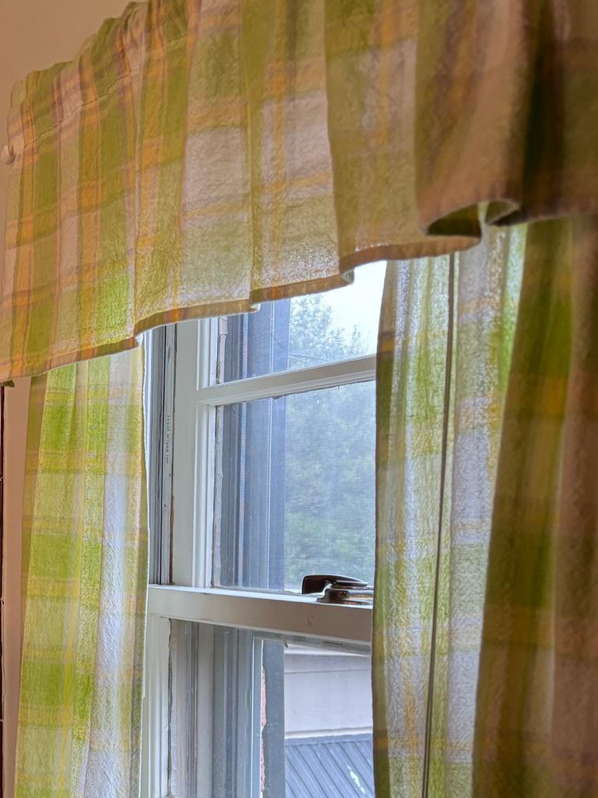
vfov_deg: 37.9
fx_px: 1129
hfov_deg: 25.3
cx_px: -193
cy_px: 601
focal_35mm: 49
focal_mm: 6.76
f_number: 1.78
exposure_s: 1/120
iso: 125
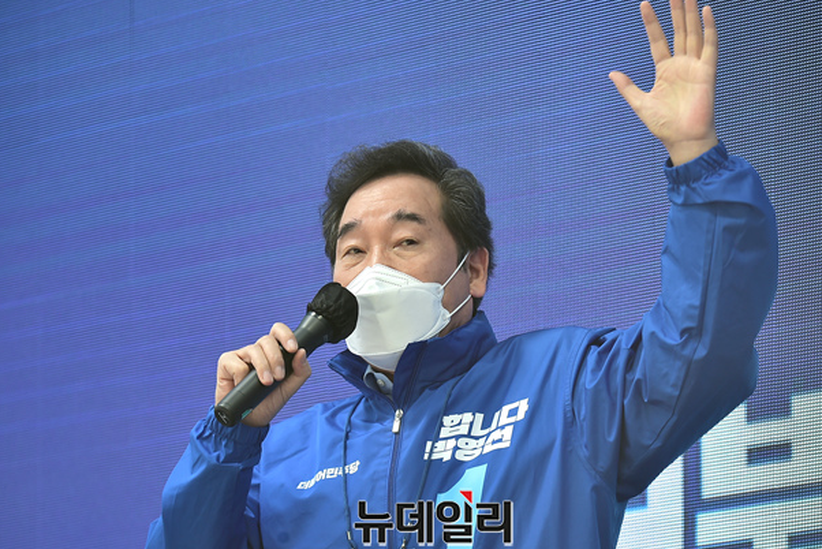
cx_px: 430
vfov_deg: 5.4
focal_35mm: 255
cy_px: 283
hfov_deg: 8.1
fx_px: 5825
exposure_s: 1/320
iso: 200
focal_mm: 240
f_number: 5.3
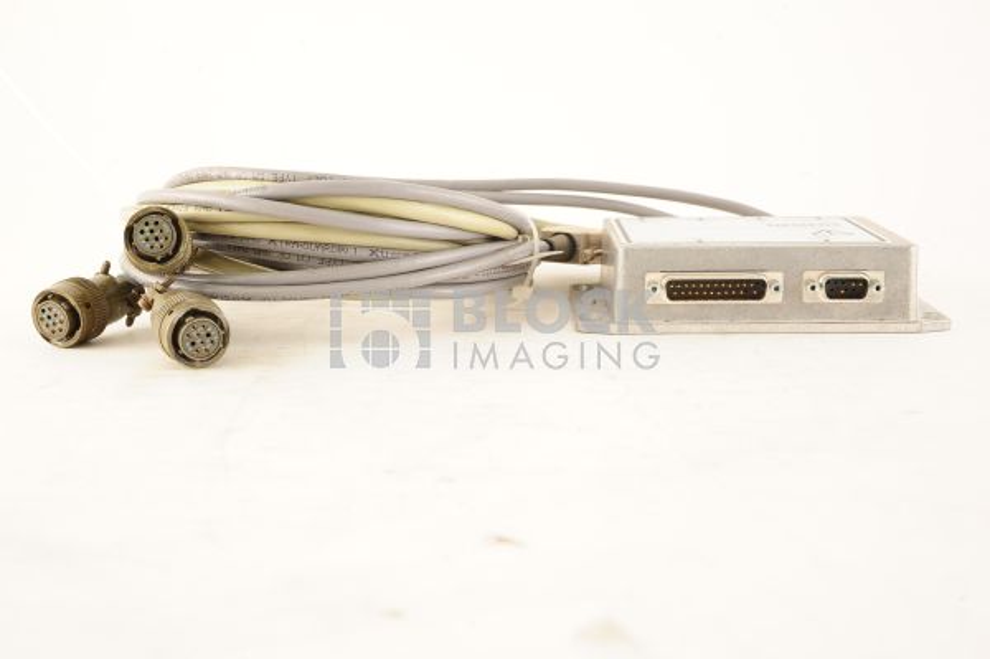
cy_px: 330
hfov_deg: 39.6
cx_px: 495
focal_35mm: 50
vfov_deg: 26.9
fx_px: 1374
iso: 1600
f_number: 10
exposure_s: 1/125
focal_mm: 50
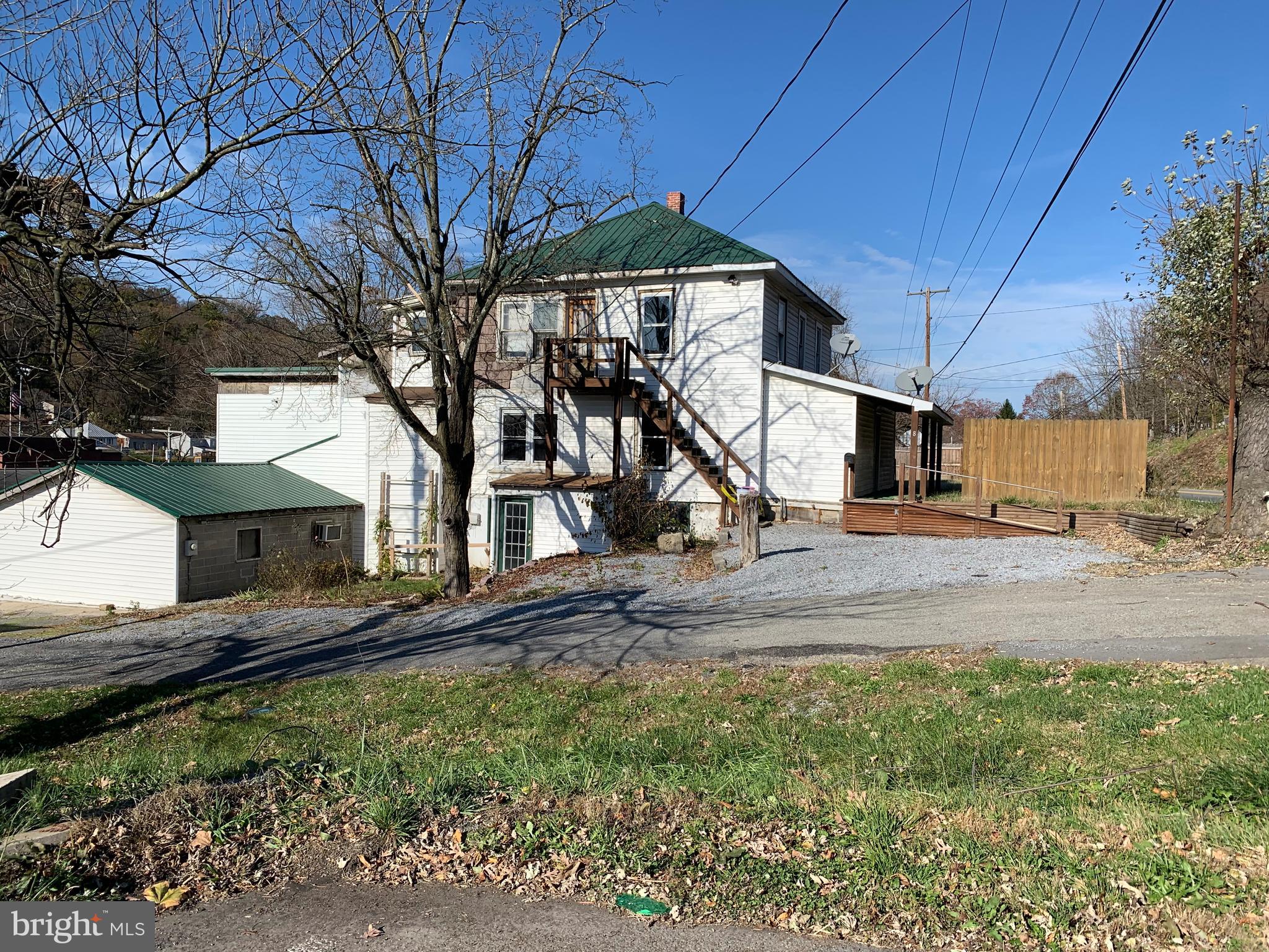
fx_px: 953
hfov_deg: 67.3
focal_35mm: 26
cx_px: 634
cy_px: 476
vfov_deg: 53.1
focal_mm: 4.25
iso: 25
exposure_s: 1/2481
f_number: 1.8
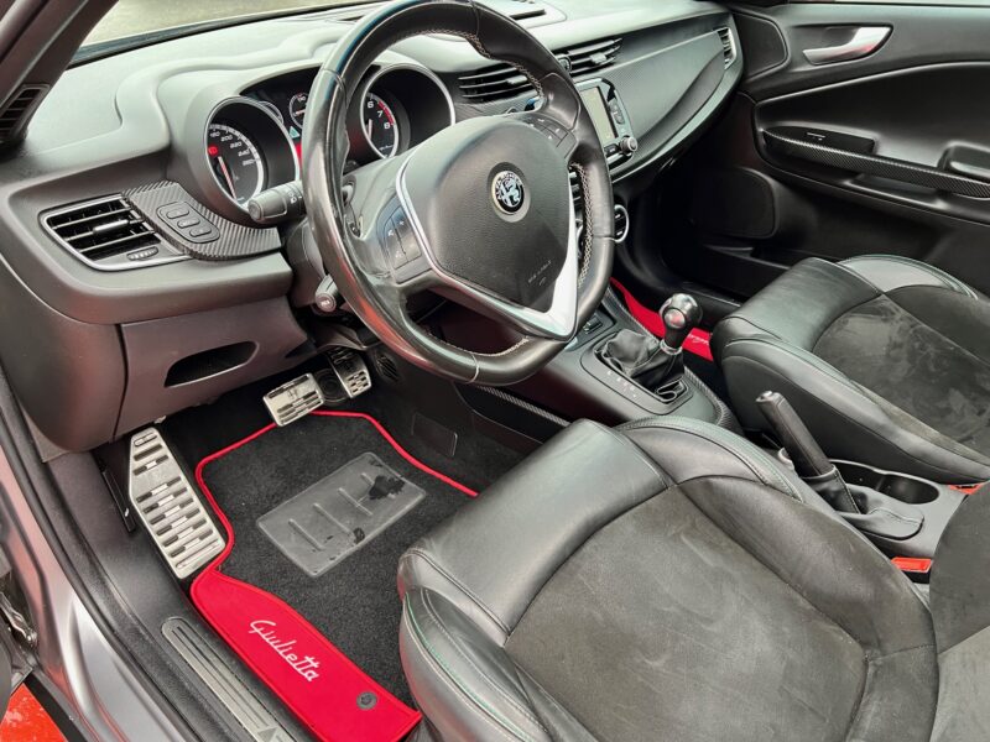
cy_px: 371
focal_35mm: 26
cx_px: 495
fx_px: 744
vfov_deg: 53.1
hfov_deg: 67.3
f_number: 1.5
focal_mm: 5.7
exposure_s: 1/60
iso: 125
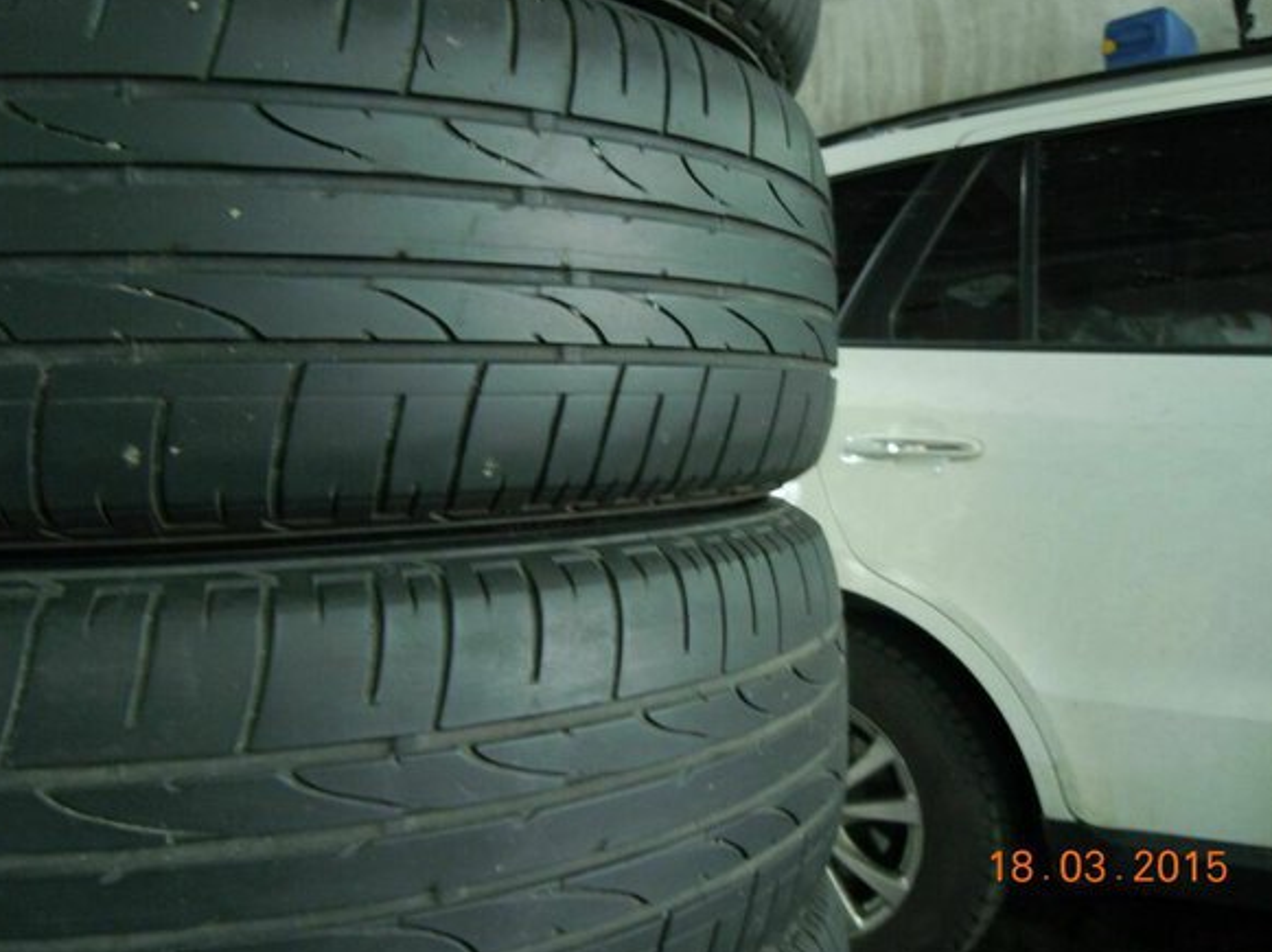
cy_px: 477
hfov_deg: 58.4
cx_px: 631
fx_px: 1138
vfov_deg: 45.4
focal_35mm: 31
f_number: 3.5
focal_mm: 5.4
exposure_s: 1/2.5
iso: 400
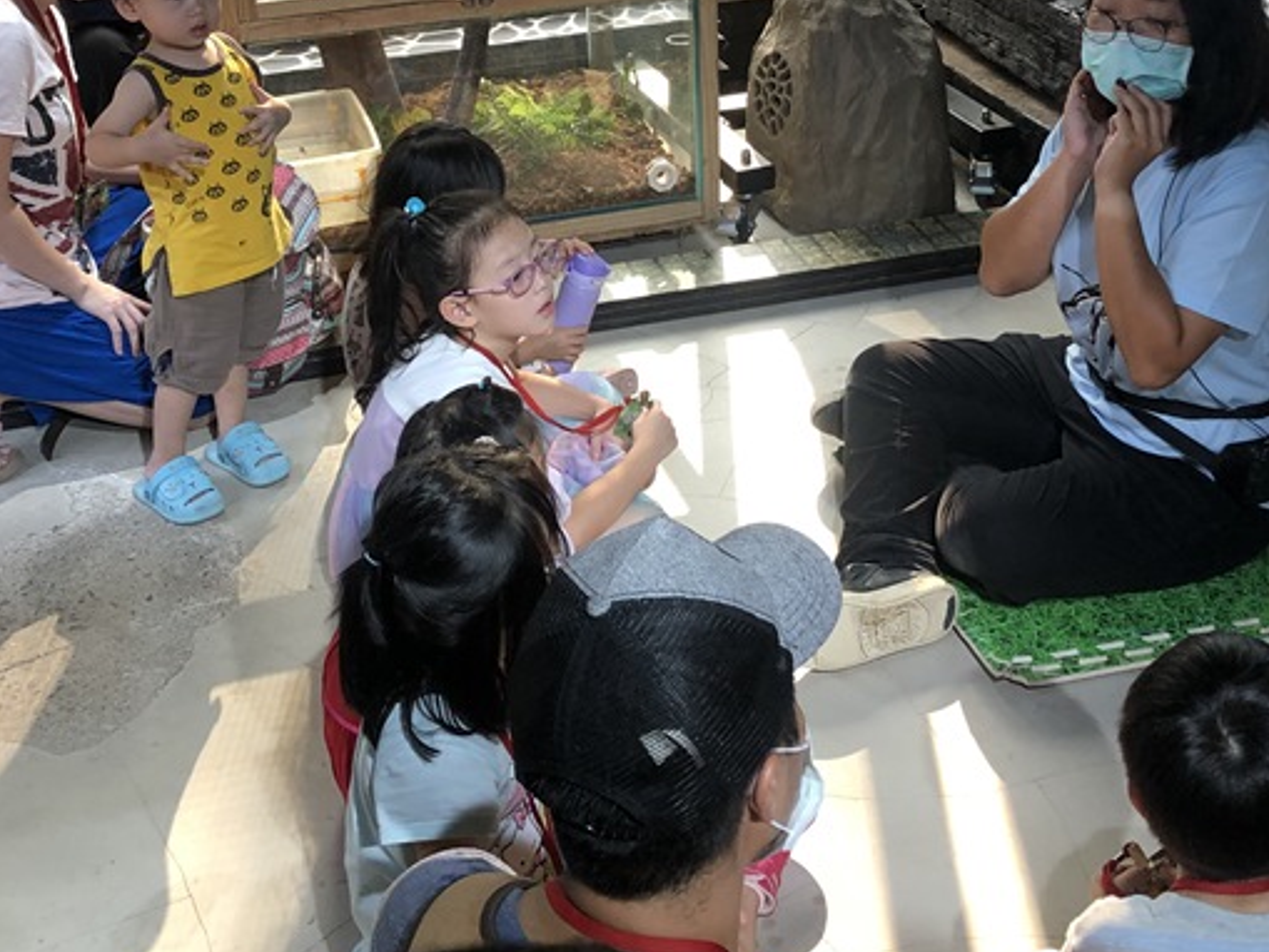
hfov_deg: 34.9
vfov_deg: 25.8
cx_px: 603
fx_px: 2017
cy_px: 120
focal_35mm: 55
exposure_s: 1/30
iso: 25
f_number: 1.8
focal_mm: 3.99
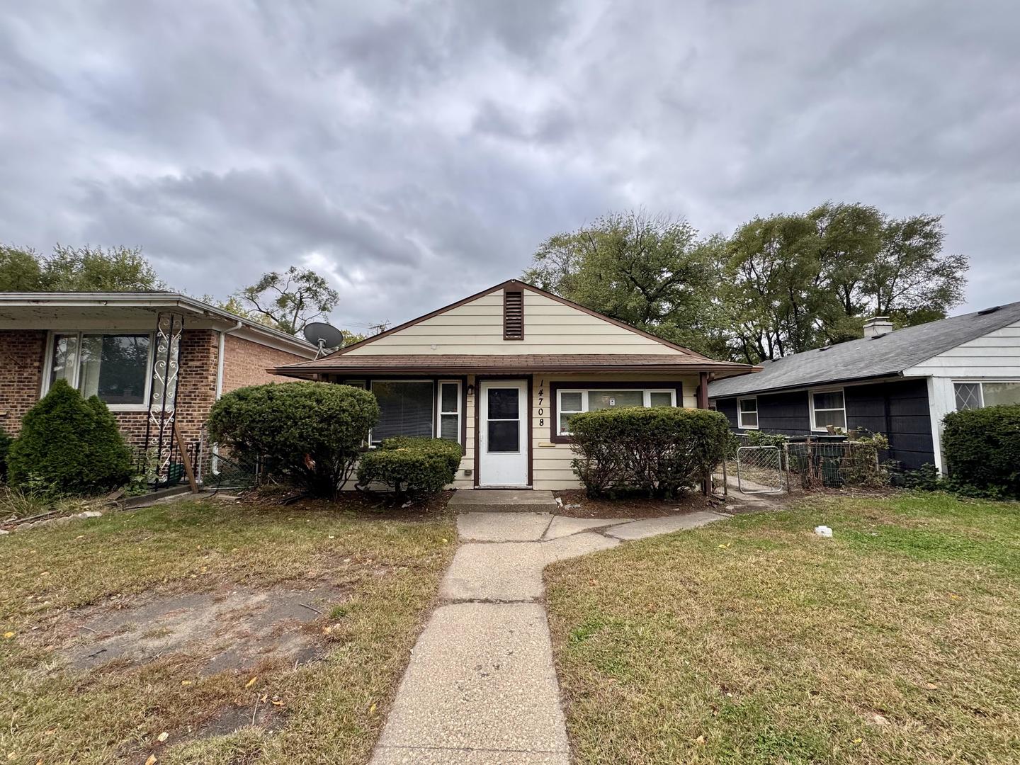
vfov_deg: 85.7
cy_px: 382
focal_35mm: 14
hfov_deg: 102.1
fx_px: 413
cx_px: 510
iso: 40
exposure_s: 1/561
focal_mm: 2.22
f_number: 2.2
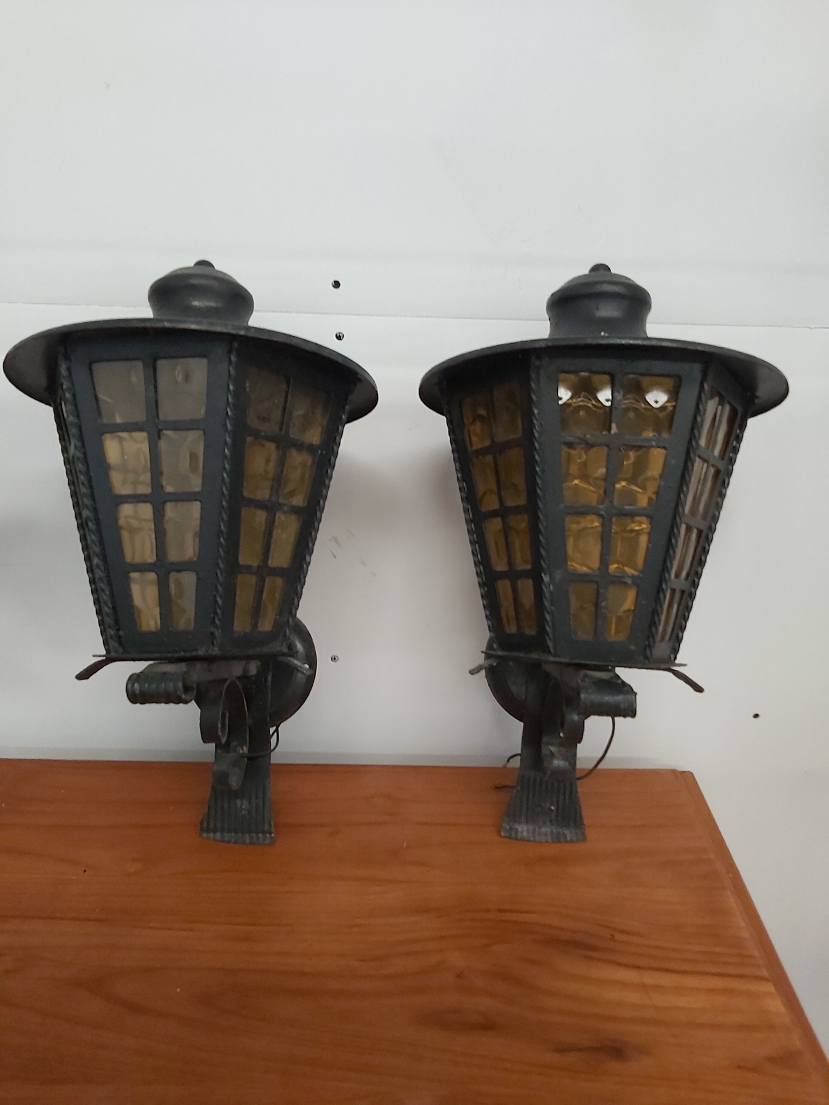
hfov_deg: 53.1
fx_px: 830
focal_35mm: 26
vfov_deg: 67.3
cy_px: 552
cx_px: 414
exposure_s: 1/33
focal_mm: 3.92
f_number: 1.7
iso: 250
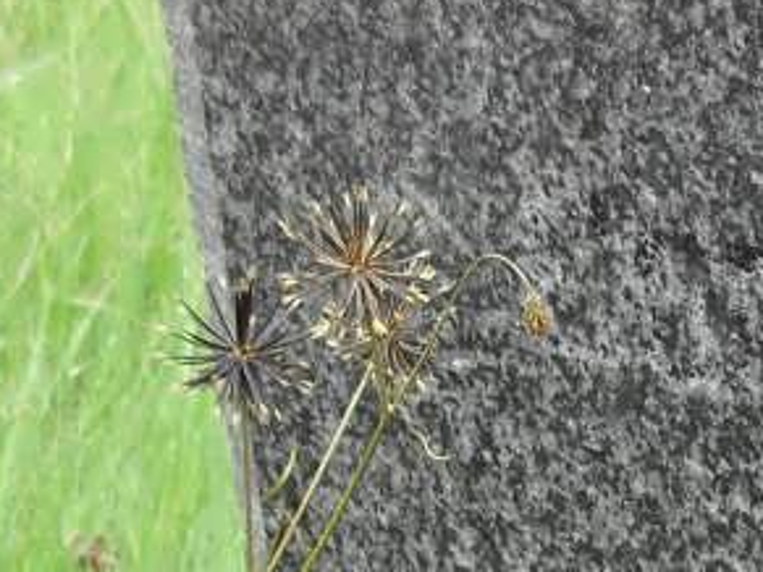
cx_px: 1547
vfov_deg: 7.1
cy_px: 1165
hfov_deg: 9.2
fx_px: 4451
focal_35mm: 202
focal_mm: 8.7
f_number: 3.9
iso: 100
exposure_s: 1/125
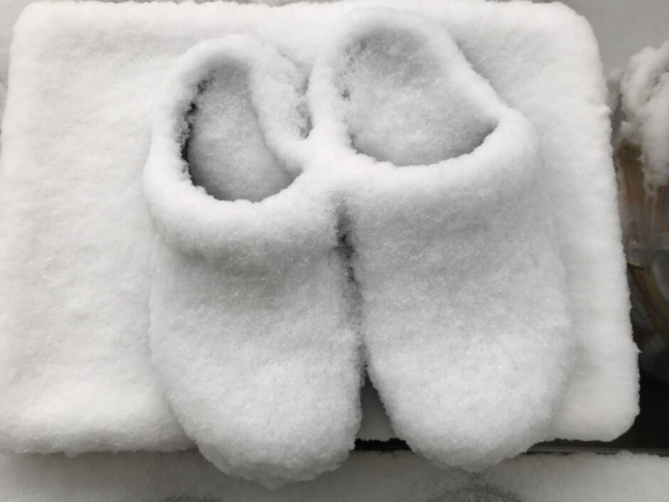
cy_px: 251
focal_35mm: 28
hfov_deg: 63.4
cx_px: 334
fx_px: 541
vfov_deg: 49.7
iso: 25
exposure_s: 1/120
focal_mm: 3.99
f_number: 1.8
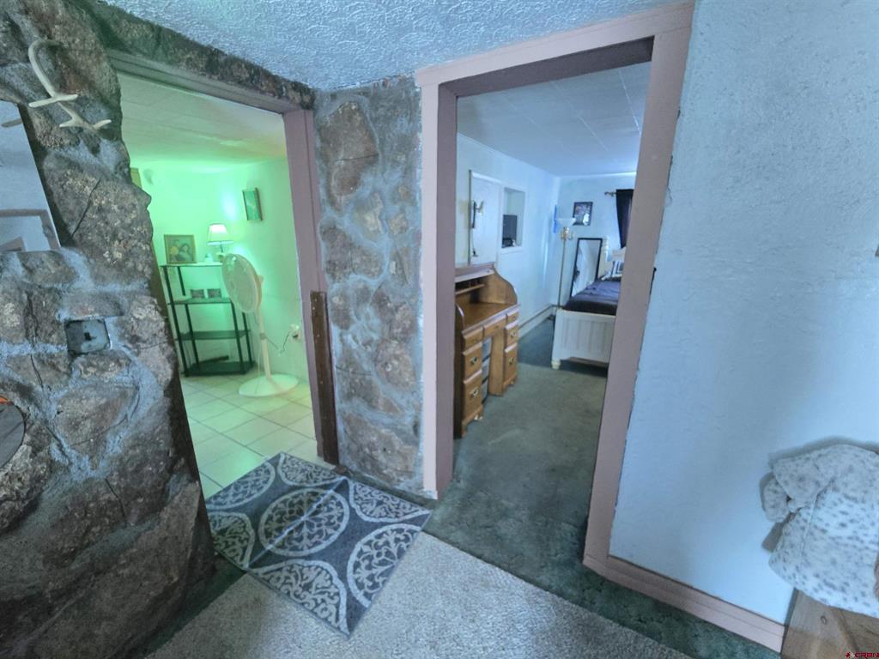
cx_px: 440
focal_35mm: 13
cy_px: 330
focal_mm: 2.2
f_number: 2.2
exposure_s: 1/40
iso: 1600
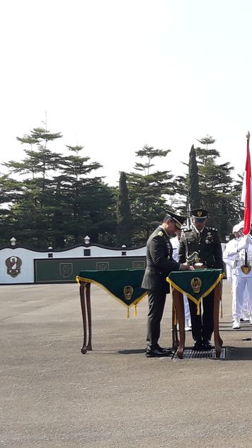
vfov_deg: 49.4
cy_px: 225
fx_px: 487
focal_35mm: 41
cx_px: 267
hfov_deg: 27.0
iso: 40
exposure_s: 1/850
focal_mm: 3.7
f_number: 1.9
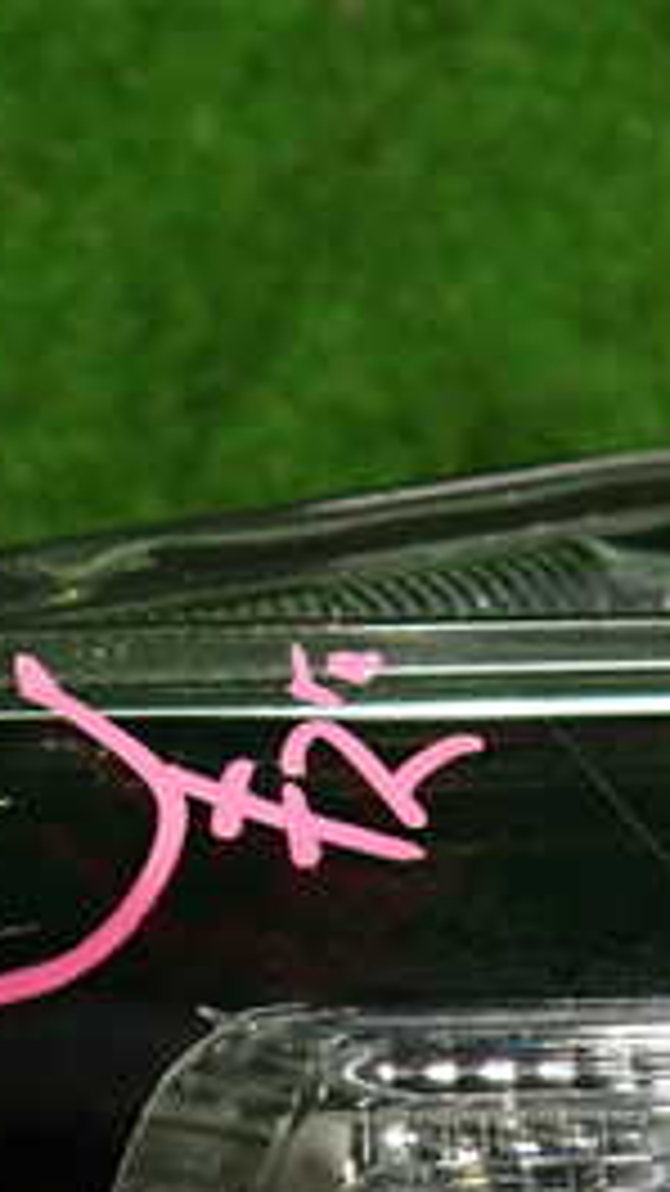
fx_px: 2338
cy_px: 720
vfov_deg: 28.5
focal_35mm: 74
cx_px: -85
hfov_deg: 15.8
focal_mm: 5.4
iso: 800
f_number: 2.3
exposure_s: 1/60
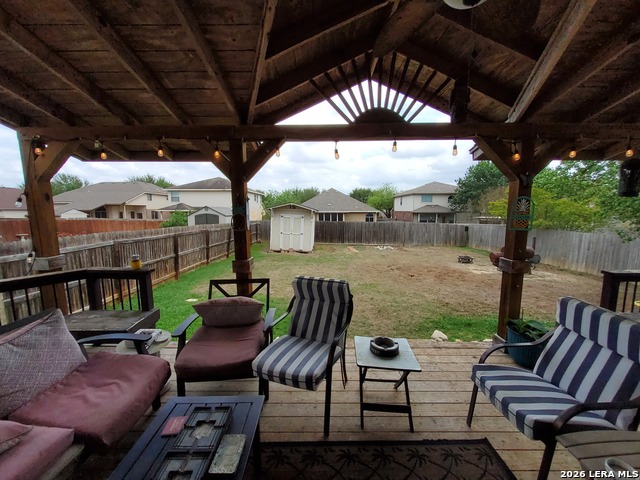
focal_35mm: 13
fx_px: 240
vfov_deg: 89.9
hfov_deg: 106.2
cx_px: 320
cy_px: 240
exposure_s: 1/989
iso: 50
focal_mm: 1.13
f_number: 2.2
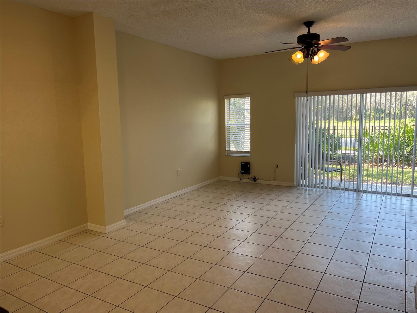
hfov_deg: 67.3
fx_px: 313
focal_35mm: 26
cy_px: 156
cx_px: 208
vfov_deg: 53.1
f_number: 1.6
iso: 50
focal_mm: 5.1
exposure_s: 1/120
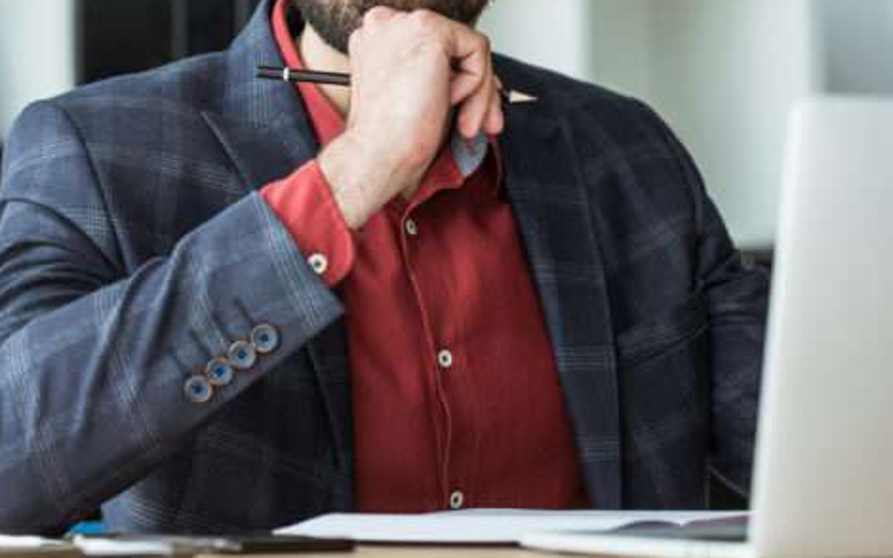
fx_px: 3455
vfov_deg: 9.2
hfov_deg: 14.6
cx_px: 177
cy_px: 83
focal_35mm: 142
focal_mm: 85
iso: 125
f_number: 3.5
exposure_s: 1/160
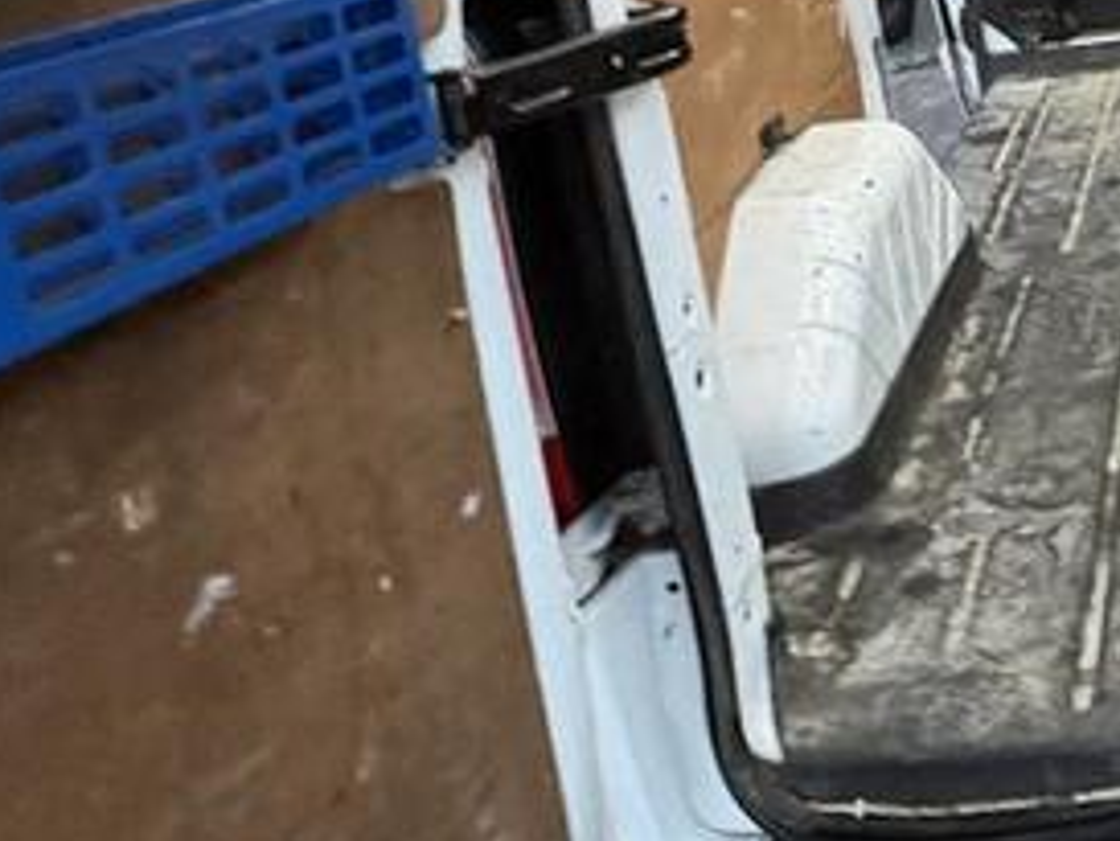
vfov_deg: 29.5
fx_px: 1489
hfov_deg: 32.3
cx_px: 1419
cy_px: 4
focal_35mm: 46
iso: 320
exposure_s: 1/60
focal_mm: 2.22
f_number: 2.2
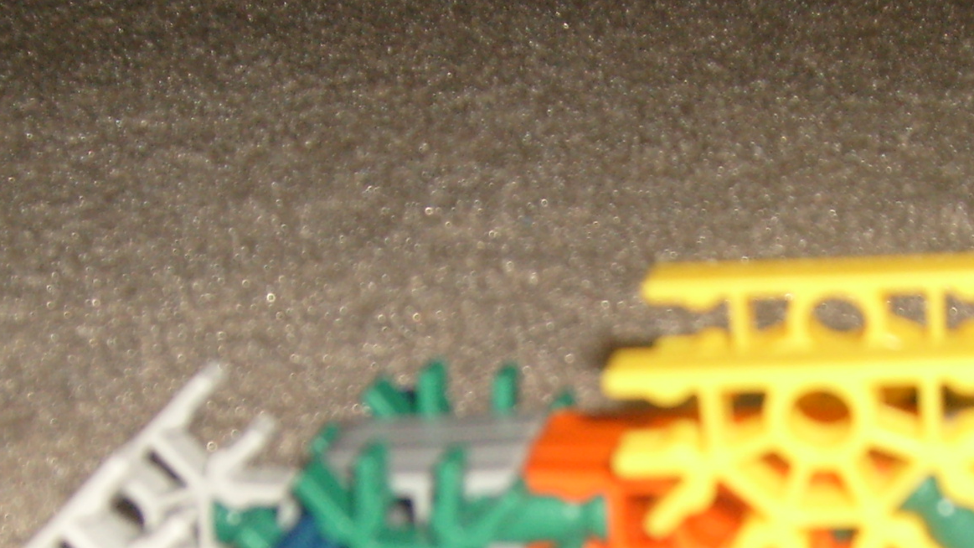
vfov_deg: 13.8
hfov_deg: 24.8
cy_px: 675
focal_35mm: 85
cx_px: 699
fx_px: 2195
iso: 100
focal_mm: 5.8
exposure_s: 1/45
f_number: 2.8
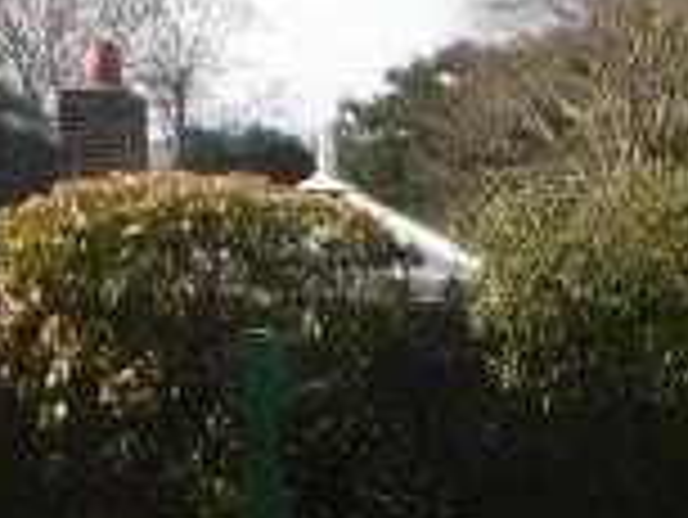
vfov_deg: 9.1
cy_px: 1036
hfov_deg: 12.4
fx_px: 3063
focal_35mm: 154
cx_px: 877
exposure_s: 1/1000
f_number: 3
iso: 125
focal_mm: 4
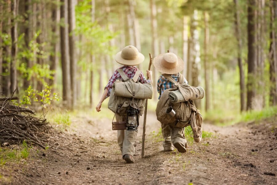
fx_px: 1538
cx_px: 138
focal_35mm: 200
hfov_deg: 10.3
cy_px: 92
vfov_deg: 6.9
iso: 500
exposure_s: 1/125
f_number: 3.2
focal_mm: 200
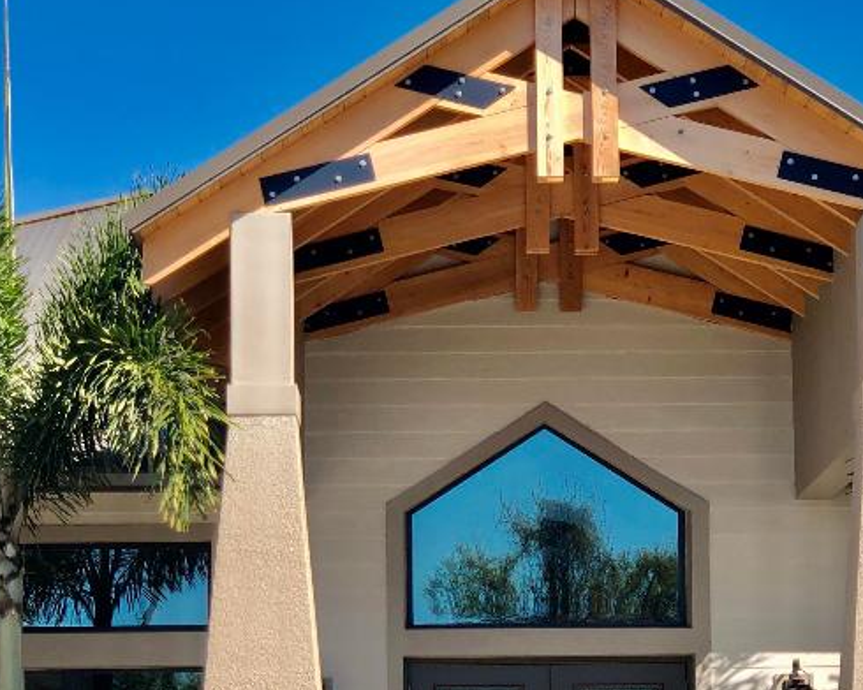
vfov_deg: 14.4
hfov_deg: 18.1
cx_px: 535
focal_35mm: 106
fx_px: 2707
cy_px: 570
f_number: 2.4
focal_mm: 6
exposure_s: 1/414
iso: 16
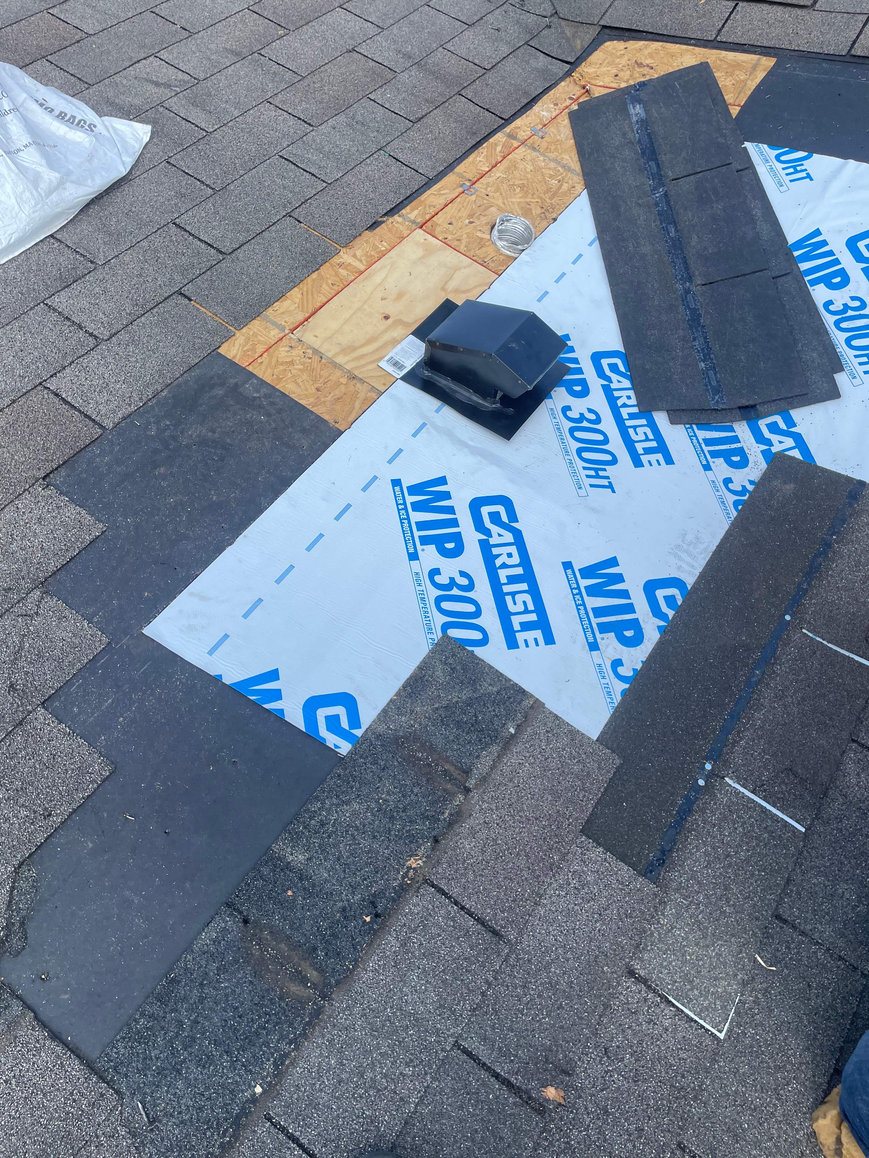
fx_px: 870
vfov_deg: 67.3
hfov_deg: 53.1
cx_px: 434
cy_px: 579
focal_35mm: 26
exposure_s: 1/1618
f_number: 1.6
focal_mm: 4.2
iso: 32
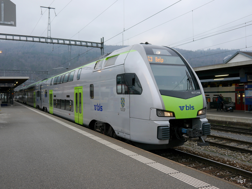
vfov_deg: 39.7
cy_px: 94
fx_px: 262
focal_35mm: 36
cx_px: 126
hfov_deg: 51.4
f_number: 4.1
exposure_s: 1/80
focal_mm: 18
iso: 160
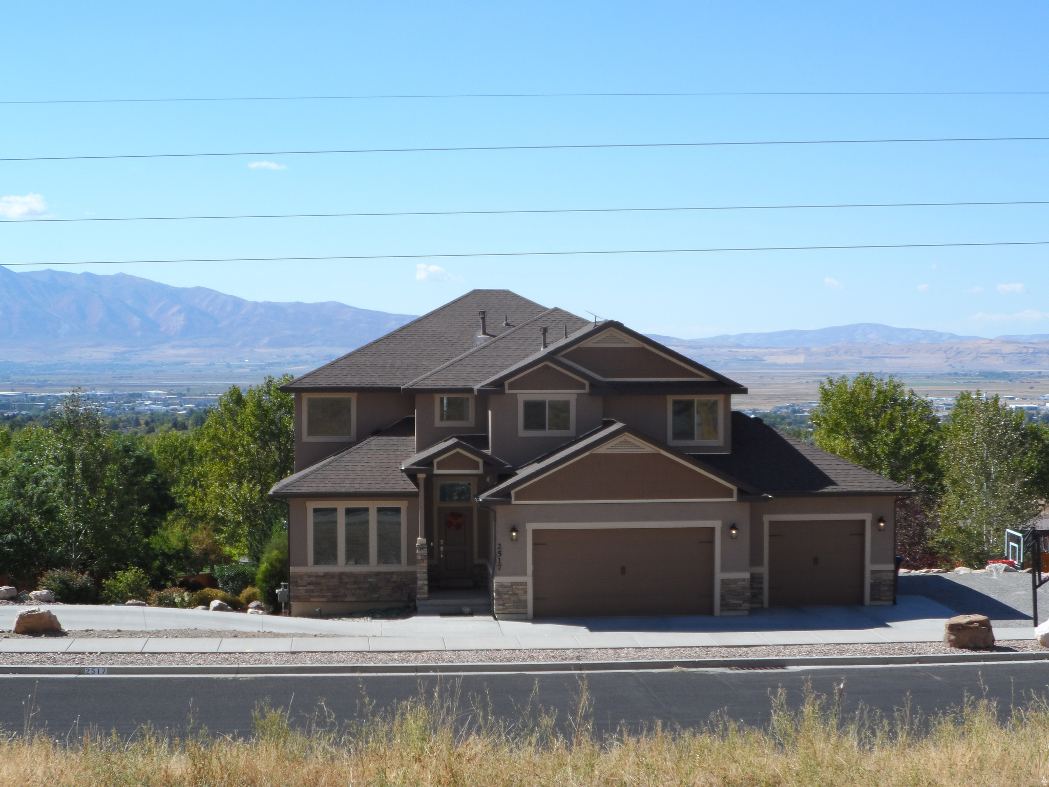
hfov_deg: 31.2
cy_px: 394
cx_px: 524
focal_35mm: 62
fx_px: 1879
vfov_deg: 23.7
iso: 80
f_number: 4.2
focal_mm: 10.2
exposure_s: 1/500
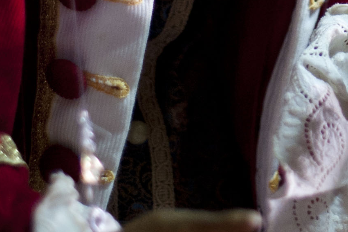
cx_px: 489
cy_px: -238
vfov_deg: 5.4
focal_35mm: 250
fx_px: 2416
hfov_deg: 8.1
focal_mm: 50
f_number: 1.4
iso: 1000
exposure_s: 1/60
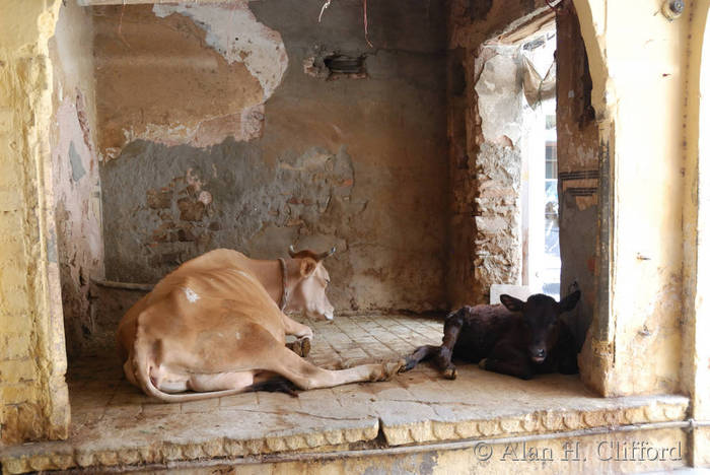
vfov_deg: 36.9
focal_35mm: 36
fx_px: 711
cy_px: 238
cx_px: 355
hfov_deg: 53.1
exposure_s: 1/30
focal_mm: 24
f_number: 3.8
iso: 560
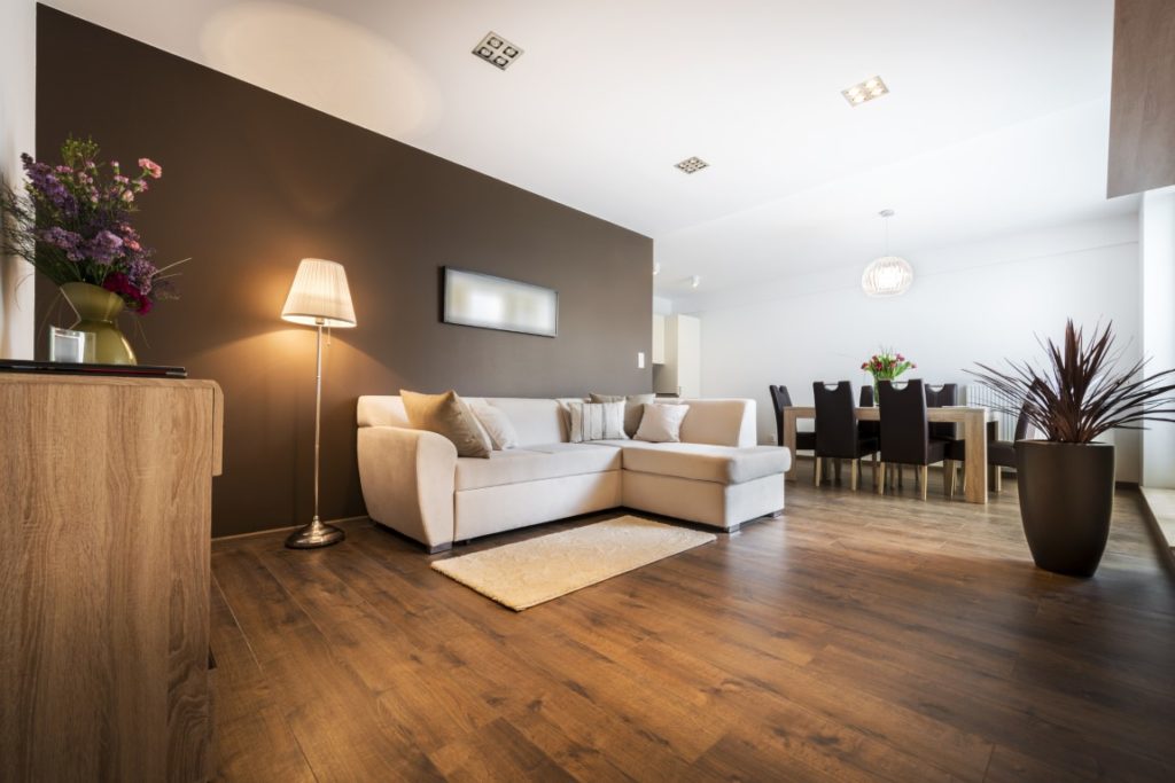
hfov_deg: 104.2
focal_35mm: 14
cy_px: 392
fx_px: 457
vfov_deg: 81.2
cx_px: 588
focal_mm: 14
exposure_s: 1/1.67
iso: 100
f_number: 10
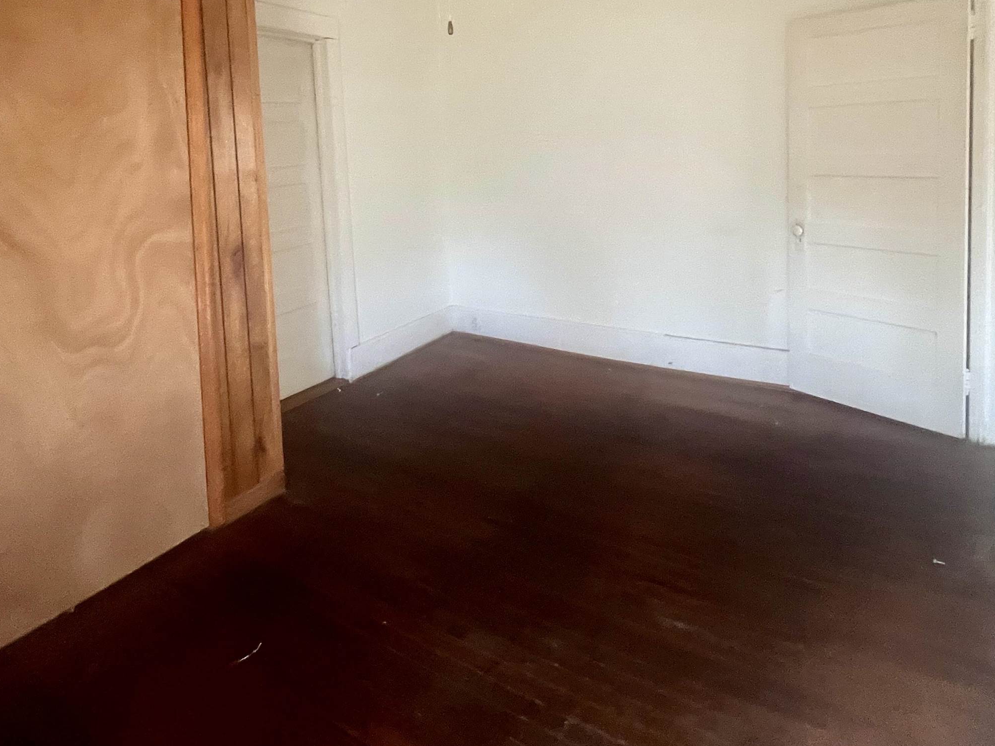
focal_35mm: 20
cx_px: 529
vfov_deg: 61.9
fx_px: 575
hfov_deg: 81.6
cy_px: 179
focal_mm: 1.57
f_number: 1.8
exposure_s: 1/60
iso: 500
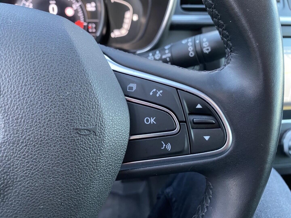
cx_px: 146
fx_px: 210
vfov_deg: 54.9
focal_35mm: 25
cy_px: 109
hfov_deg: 69.4
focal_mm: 4.25
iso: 500
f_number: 1.8
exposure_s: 1/50
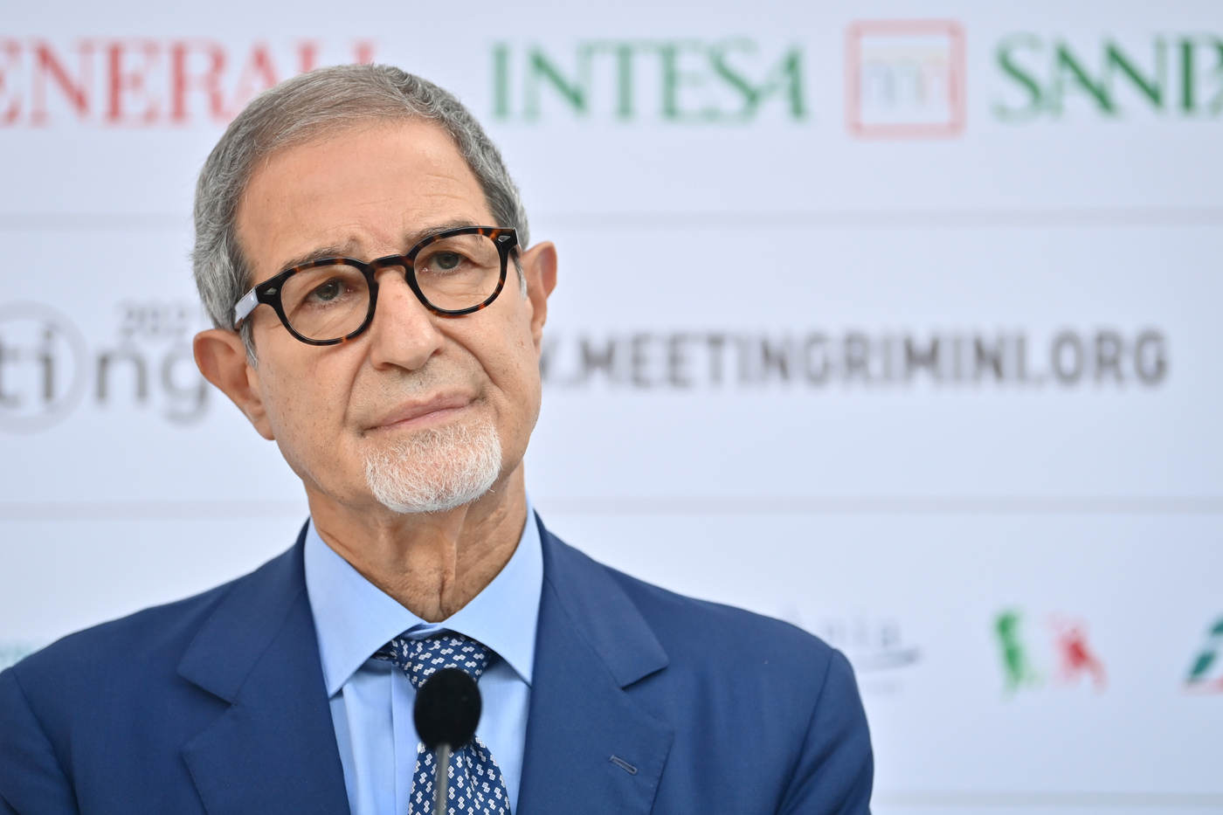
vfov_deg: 10.2
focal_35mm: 135
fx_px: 4585
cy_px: 408
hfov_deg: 15.2
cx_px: 612
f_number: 3.2
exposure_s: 1/400
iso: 640
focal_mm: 135
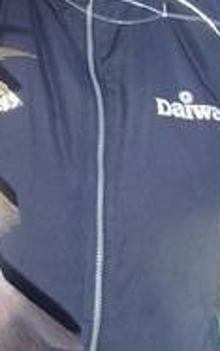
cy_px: 24
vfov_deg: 26.1
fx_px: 729
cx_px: 13
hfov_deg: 16.9
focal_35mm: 76
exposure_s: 1/100
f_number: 3.9
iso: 100
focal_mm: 5
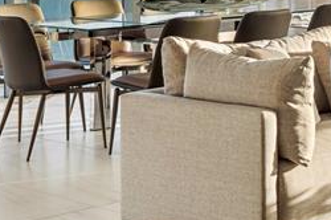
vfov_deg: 11.2
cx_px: 556
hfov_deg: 15.3
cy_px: -56
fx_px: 1093
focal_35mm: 119
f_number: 8
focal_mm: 29
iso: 320
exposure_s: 1/30
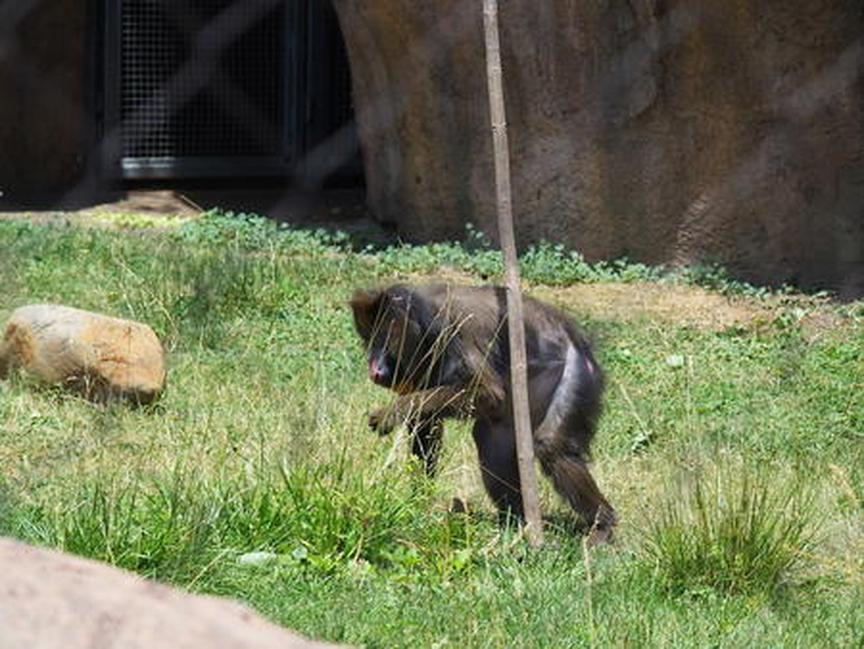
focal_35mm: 220
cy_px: 324
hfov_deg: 9.0
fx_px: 5494
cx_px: 432
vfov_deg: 6.8
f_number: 3.5
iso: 100
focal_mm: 46.7
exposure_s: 1/800
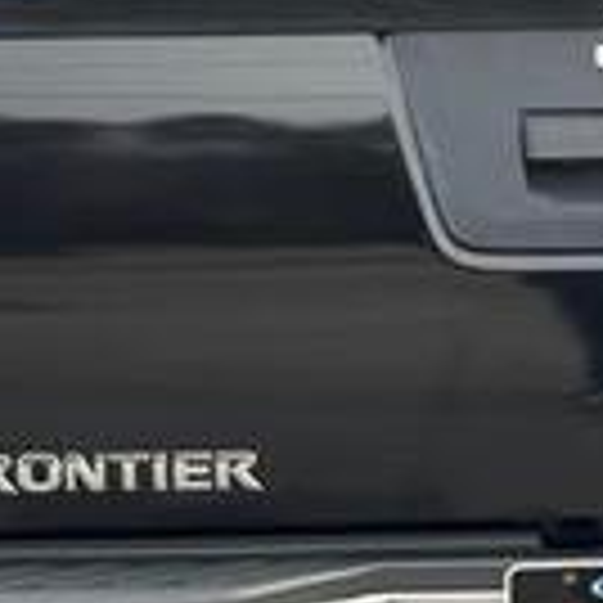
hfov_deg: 10.9
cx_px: 616
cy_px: 382
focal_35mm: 159
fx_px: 3134
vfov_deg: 11.0
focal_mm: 6.76
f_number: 1.78
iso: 64
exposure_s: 1/308
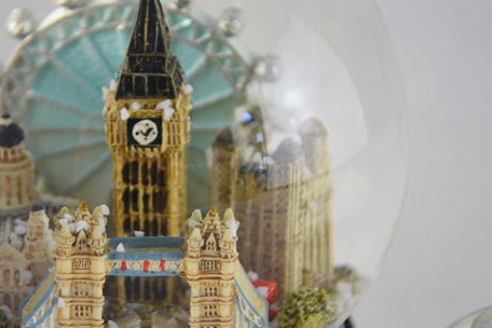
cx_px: 183
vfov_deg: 12.6
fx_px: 1485
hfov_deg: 18.8
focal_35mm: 109
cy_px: 183
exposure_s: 1/100
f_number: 5.6
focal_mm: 55
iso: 400
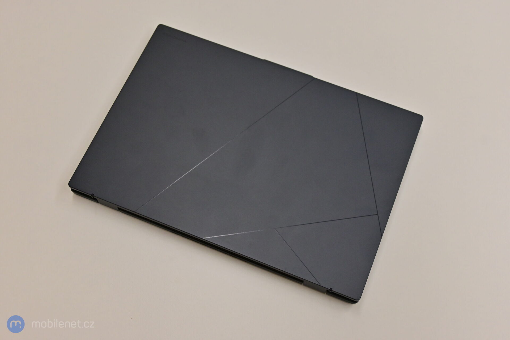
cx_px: 255
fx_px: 669
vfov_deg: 28.5
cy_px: 170
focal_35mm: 47
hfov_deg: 41.7
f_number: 5
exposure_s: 1/80
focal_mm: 31.5
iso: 400
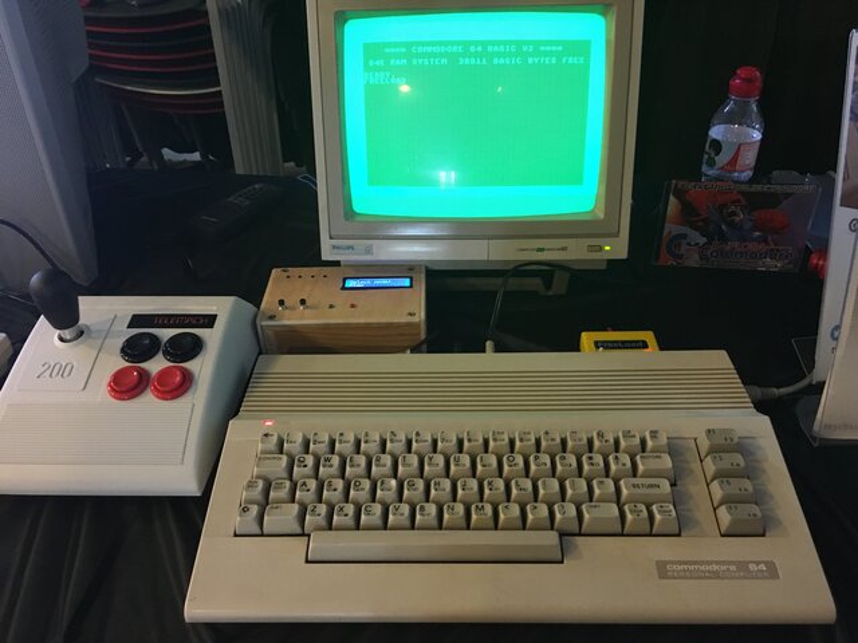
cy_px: 322
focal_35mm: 29
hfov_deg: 61.7
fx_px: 719
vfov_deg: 48.2
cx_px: 429
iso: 200
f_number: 2.2
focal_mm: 4.15
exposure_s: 1/17
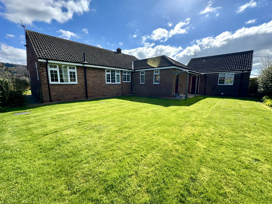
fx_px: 110
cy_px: 102
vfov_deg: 85.7
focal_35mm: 14
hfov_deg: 102.1
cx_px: 136
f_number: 2.2
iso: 50
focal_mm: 2.22
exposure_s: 1/932
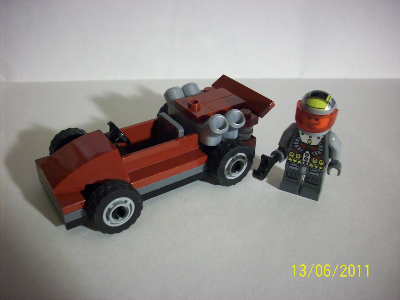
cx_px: 200
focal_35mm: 37
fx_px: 428
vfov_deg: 38.7
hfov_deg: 50.1
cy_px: 150
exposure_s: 1/8.77
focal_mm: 6.2
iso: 160
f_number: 2.8
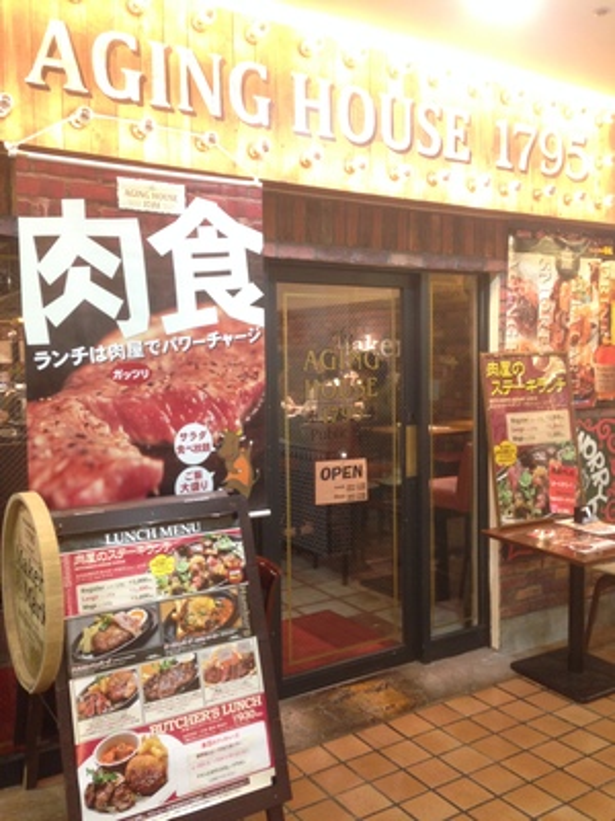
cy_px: 410
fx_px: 782
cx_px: 308
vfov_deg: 55.4
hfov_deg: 42.9
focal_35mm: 33
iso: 160
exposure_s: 1/20
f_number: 2.4
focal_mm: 4.12
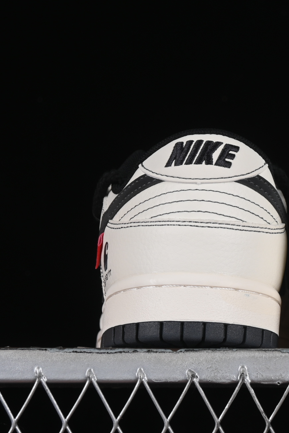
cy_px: 155
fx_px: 1927
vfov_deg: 12.8
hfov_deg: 8.5
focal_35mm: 160
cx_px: 298
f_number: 8
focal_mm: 50
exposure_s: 1/80
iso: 160
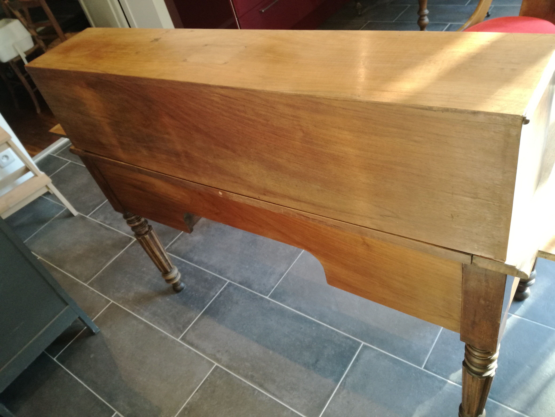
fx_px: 433
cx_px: 278
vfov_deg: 51.4
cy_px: 208
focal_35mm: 27
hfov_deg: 65.3
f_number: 2
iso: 200
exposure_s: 1/33.3
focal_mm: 3.79
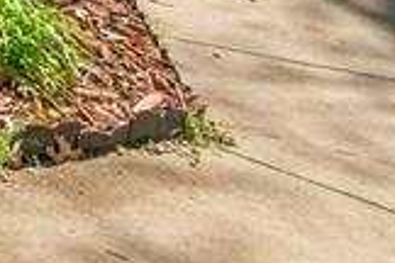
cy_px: -453
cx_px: -745
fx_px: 1042
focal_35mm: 95
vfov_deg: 11.0
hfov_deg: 12.0
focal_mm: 10
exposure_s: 1/400
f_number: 9
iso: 100
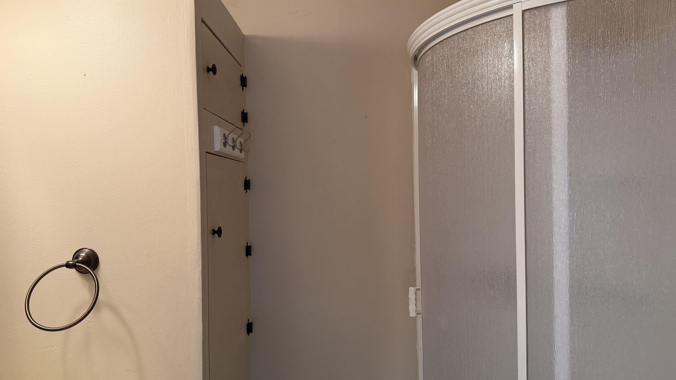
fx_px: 484
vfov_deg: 42.9
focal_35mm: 27
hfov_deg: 69.9
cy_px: 196
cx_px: 332
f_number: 1.78
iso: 160
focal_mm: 6.76
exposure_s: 1/120
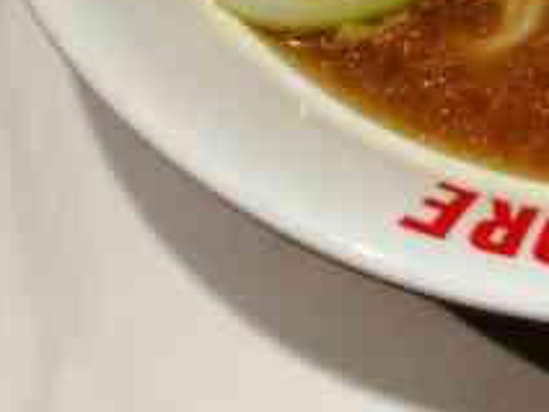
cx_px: 689
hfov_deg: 20.4
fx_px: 1412
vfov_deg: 15.4
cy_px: -185
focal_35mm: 89
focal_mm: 3.88
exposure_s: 1/100
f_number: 1.8
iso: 80
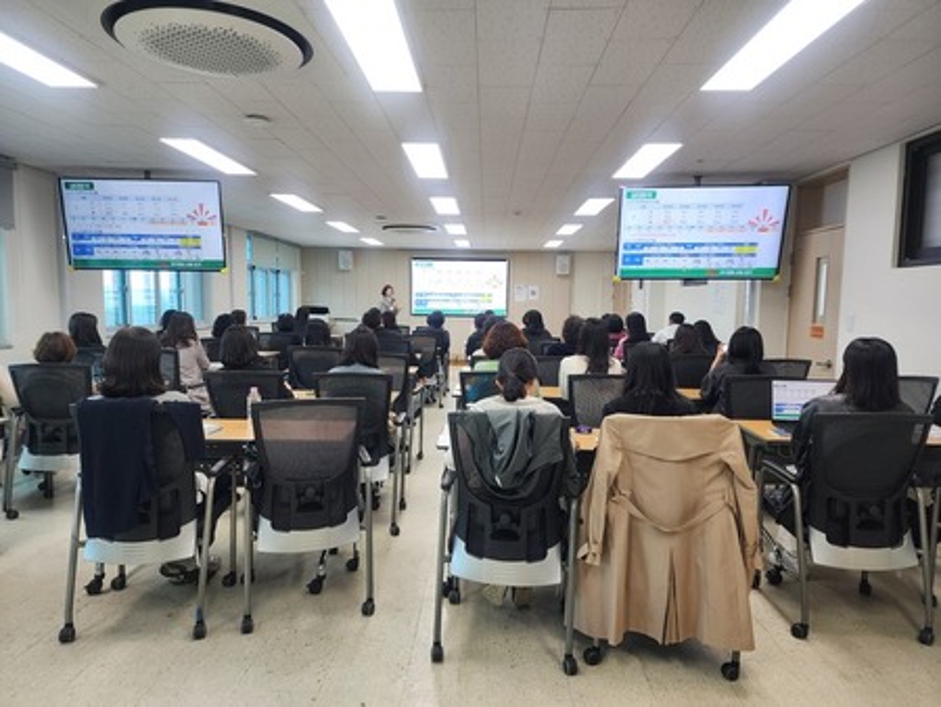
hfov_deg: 73.9
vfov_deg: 58.9
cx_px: 470
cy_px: 354
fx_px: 626
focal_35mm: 23
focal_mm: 6.4
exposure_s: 1/120
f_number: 1.8
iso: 100
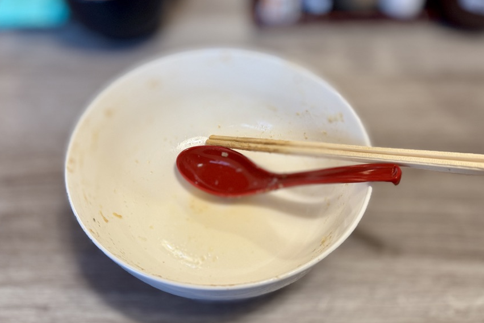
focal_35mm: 30
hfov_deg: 61.9
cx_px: 229
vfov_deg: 43.6
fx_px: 403
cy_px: 151
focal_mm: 6.76
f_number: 1.78
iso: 100
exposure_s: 1/50
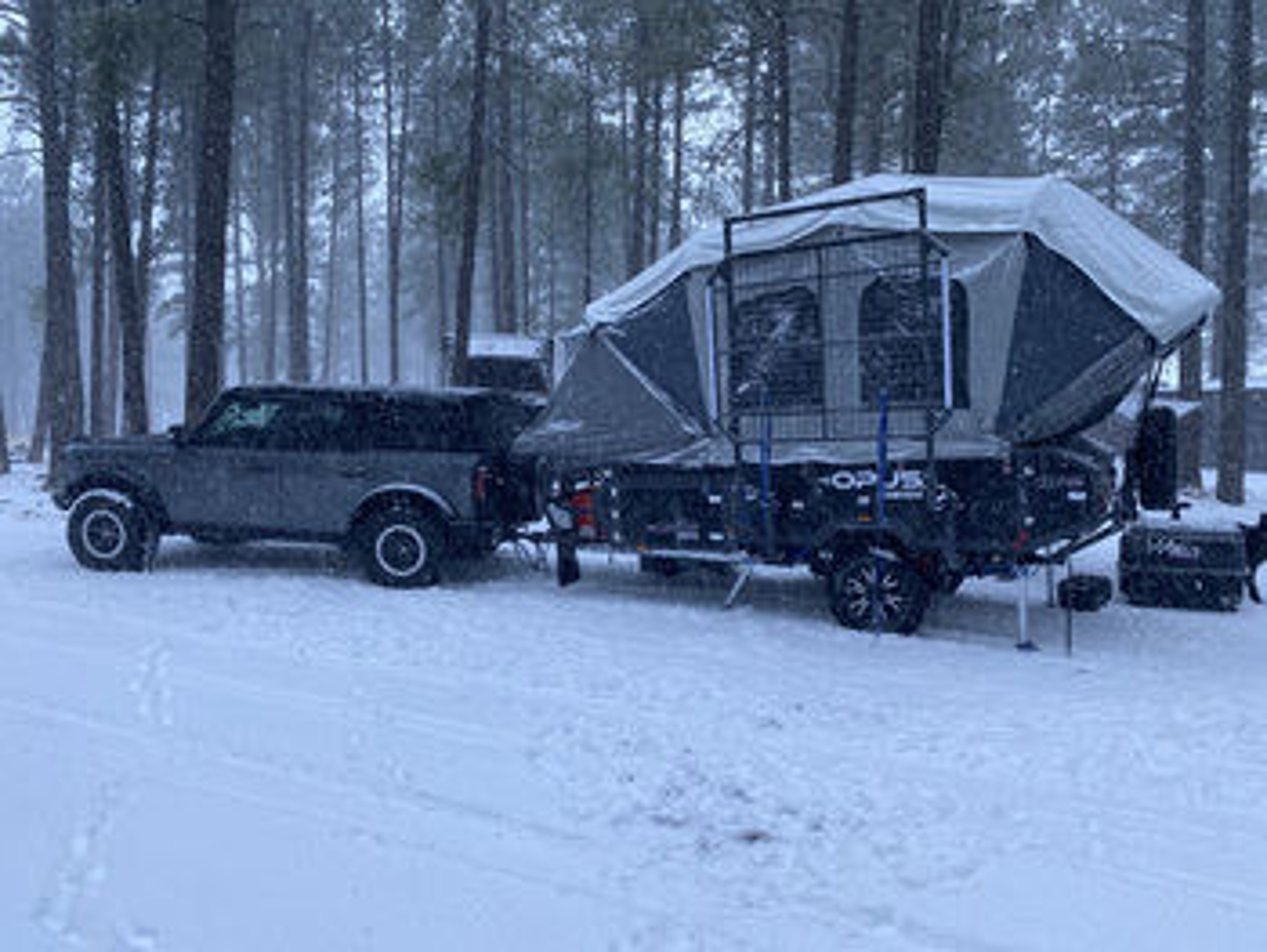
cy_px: 476
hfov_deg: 67.3
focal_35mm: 26
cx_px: 634
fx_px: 952
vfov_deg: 53.1
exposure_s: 1/105
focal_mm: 4.25
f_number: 1.8
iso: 125
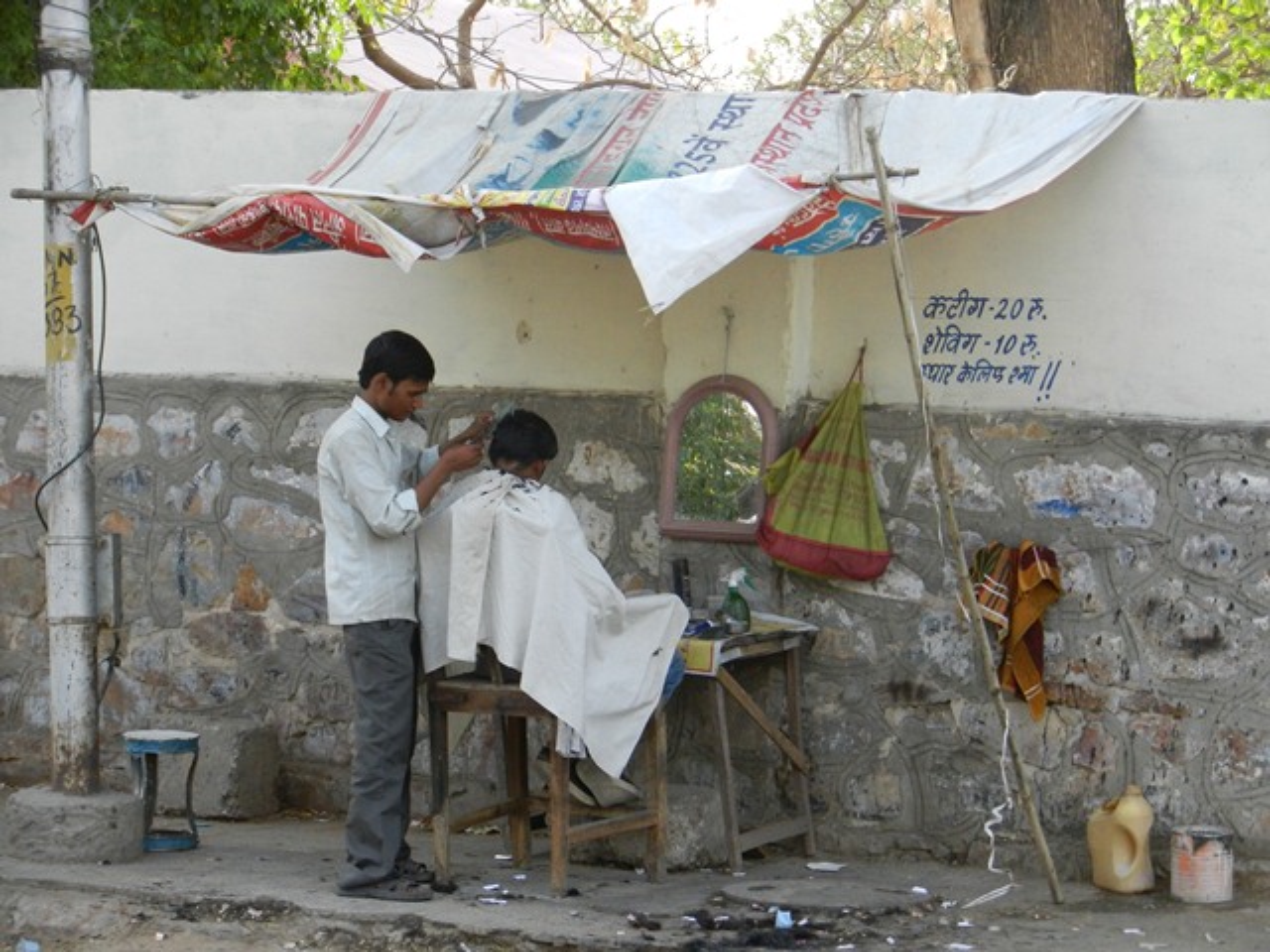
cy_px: 476
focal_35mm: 123
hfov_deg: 16.0
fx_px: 4513
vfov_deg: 12.0
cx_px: 635
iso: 450
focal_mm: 22.2
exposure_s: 1/250
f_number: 5.1
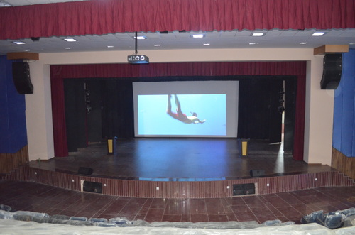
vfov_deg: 47.7
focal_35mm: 27
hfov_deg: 67.5
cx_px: 178
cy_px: 118
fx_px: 266
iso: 3200
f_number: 3.5
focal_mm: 18
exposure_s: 1/10
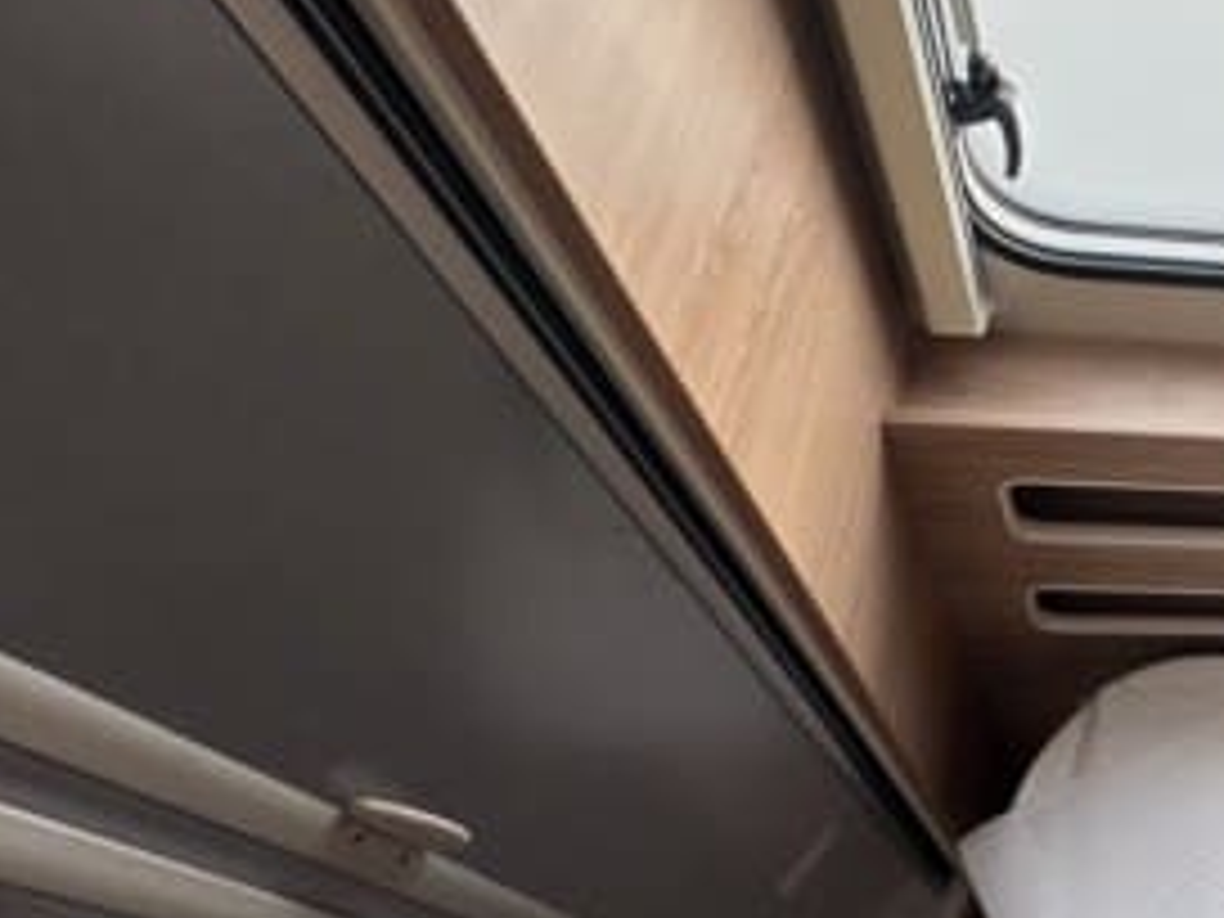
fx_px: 1167
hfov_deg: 40.6
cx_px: 1436
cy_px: 454
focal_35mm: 33
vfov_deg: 42.9
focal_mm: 2.22
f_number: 2.2
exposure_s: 1/99
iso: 64
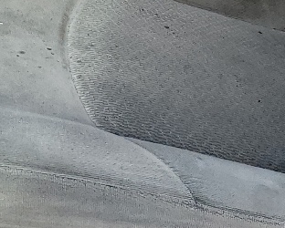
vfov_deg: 11.1
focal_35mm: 130
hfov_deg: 14.7
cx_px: 66
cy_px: -177
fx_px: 1097
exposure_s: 1/1429
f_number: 1.5
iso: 50
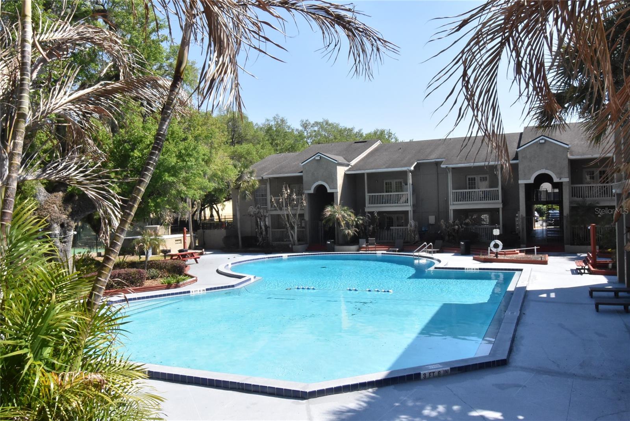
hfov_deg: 61.9
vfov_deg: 43.7
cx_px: 315
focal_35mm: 30
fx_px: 525
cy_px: 210
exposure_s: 1/200
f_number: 29
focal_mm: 20
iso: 1600
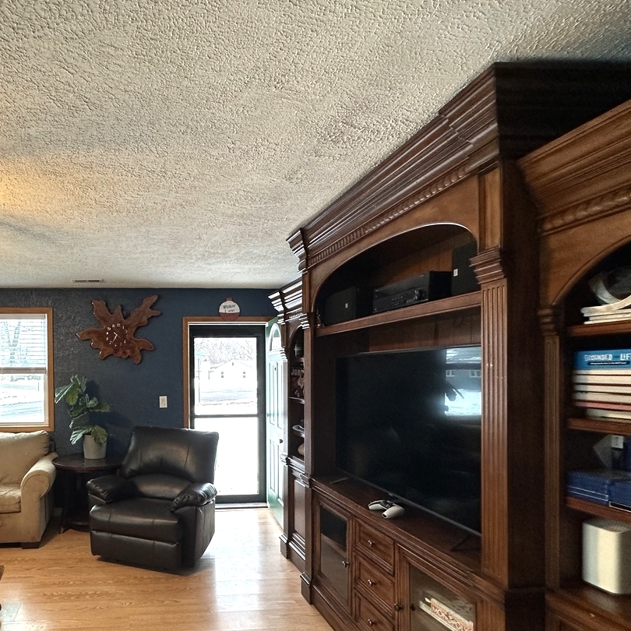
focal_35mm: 22
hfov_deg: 65.0
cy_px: 382
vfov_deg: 68.9
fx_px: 454
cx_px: 150
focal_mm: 2.22
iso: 200
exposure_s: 1/120
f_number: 2.2
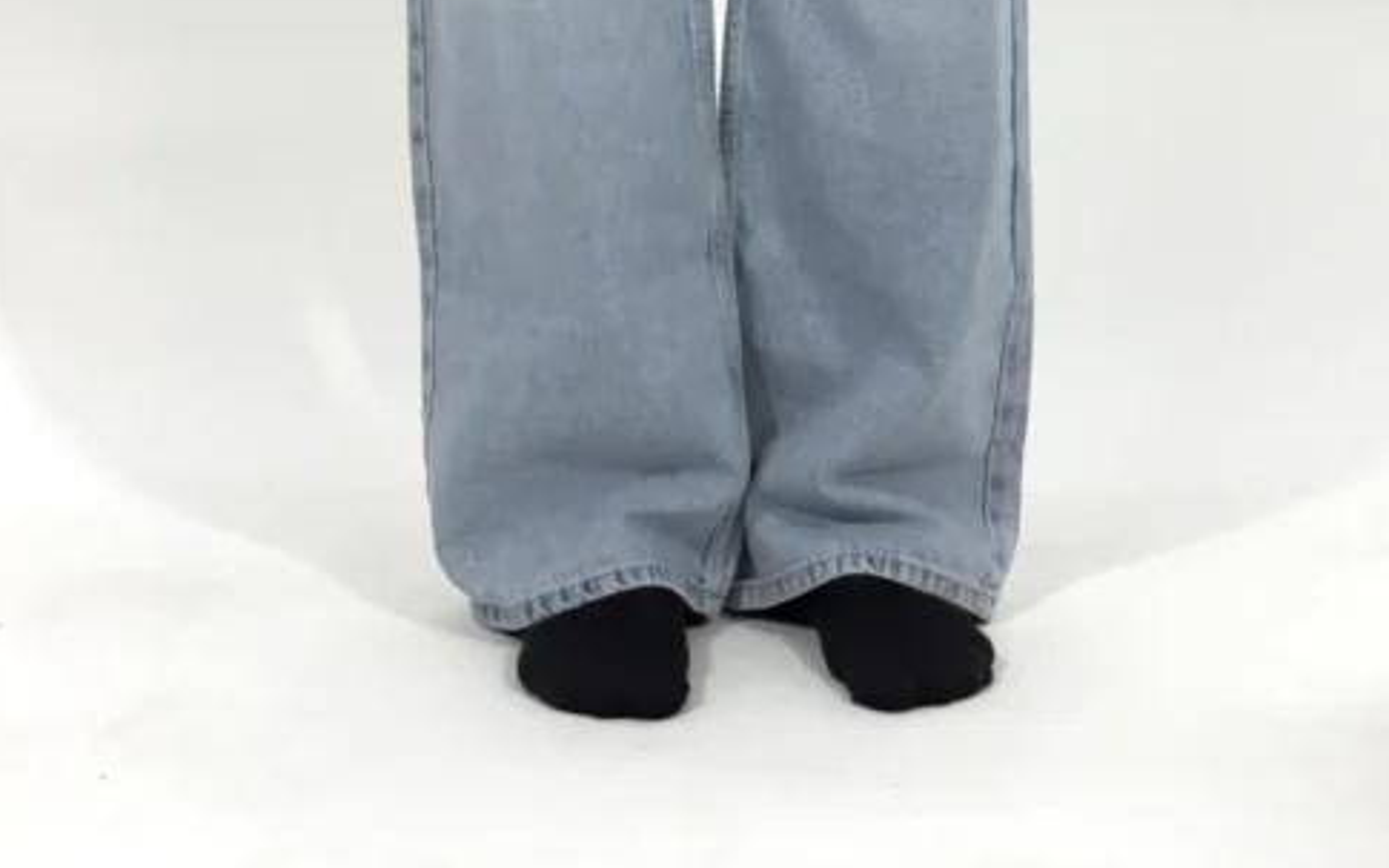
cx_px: 796
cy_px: -160
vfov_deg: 14.0
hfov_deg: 22.8
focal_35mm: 91
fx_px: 3444
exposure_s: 1/100
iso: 64
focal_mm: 5.96
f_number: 1.6
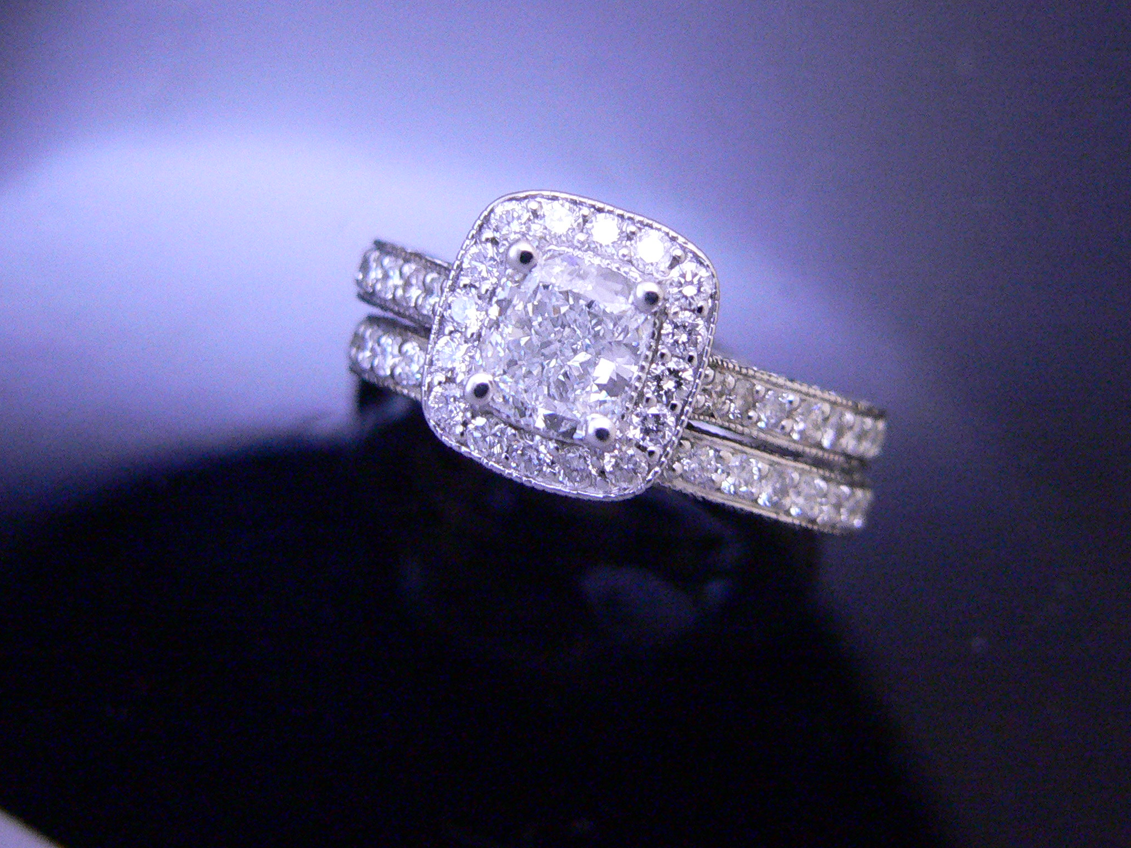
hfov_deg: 15.9
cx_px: 573
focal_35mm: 124
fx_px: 4051
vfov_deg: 12.0
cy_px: 403
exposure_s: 1/15
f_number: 4
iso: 400
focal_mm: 16.4
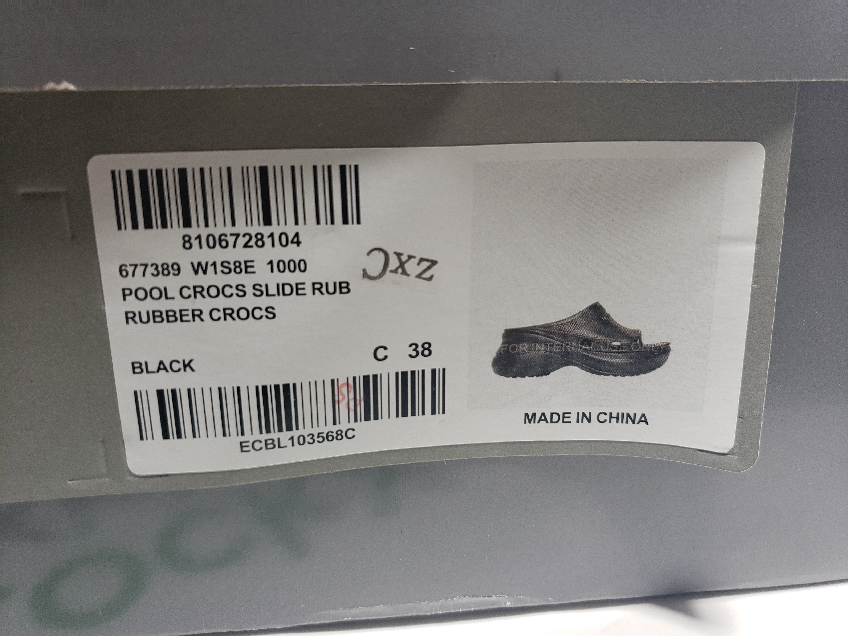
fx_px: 637
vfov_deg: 53.1
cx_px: 424
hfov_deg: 67.3
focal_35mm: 26
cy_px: 318
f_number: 1.5
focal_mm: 4.3
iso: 50
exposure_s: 1/177
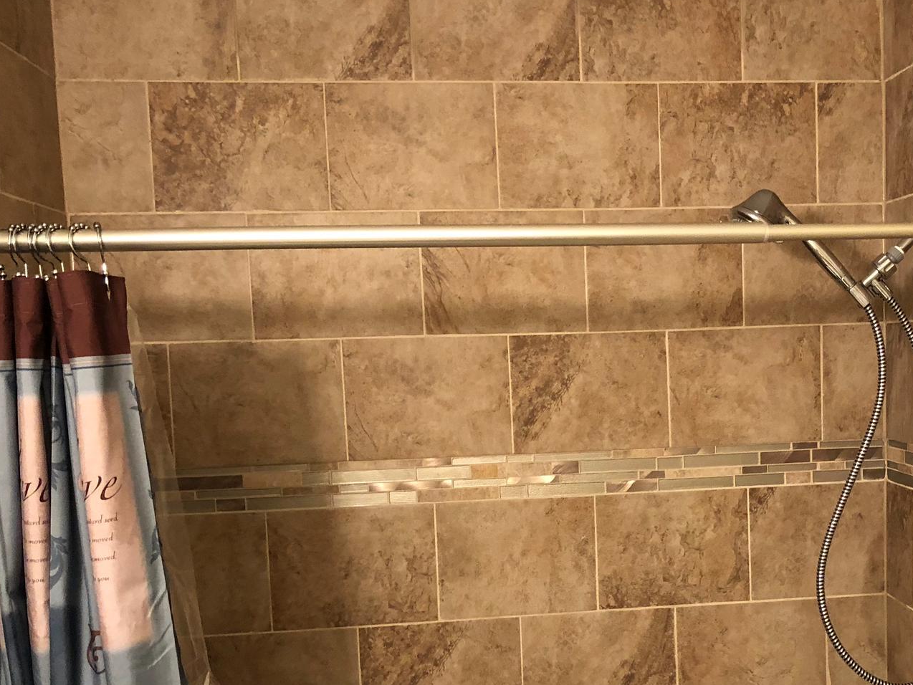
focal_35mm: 45
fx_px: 1187
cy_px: 475
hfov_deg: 41.3
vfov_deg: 31.8
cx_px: 636
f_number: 1.8
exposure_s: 1/15
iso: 80
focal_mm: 3.99
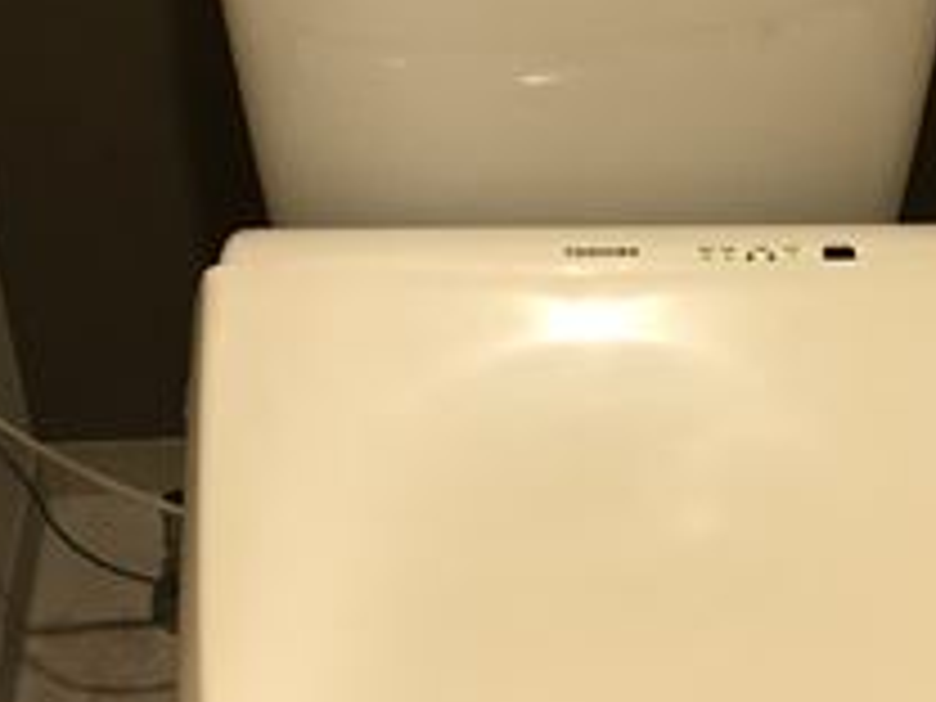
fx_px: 2325
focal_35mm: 86
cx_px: 621
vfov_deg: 17.2
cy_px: 342
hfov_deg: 22.7
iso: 64
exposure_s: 1/17
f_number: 1.8
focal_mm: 3.99
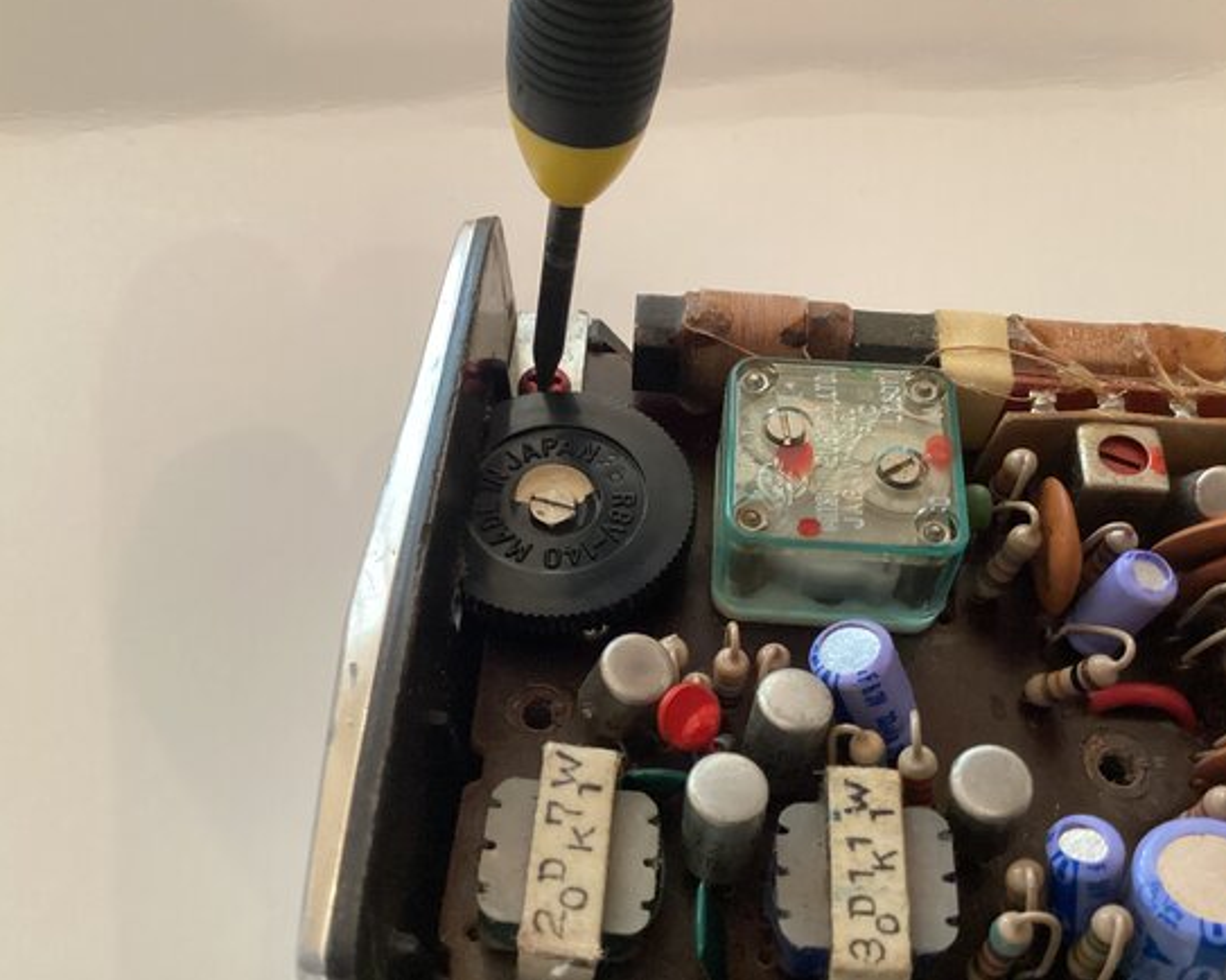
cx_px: 628
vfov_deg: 44.5
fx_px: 1197
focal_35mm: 33
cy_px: 485
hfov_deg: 54.2
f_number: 2.4
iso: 640
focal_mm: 3.3
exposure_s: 1/30
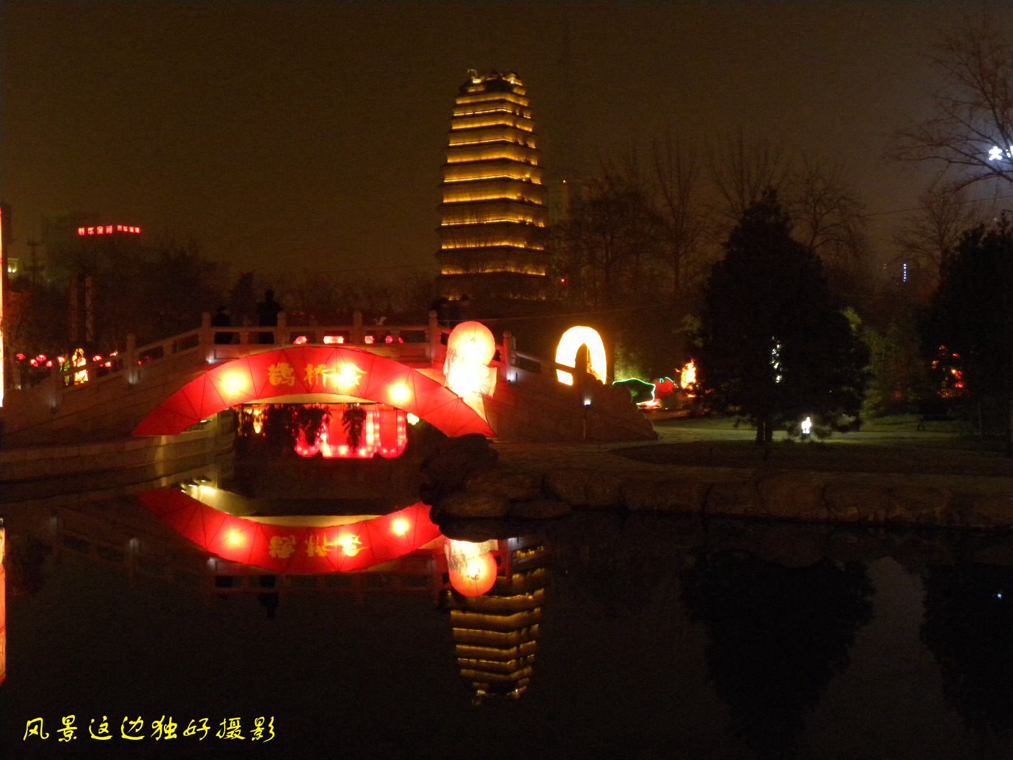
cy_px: 380
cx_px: 506
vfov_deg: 28.0
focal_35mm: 52
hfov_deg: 36.8
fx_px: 1522
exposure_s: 1/4.1
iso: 400
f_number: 3.5
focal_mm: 9.2
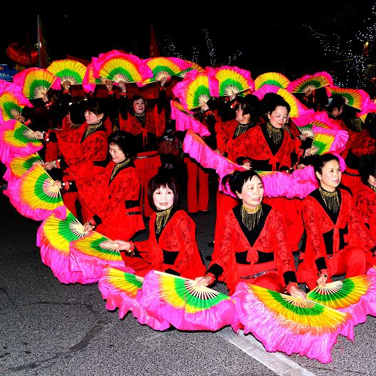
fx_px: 504
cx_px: 251
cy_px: 188
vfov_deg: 40.9
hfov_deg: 40.4
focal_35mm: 41
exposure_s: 1/30
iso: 1600
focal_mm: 32
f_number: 10
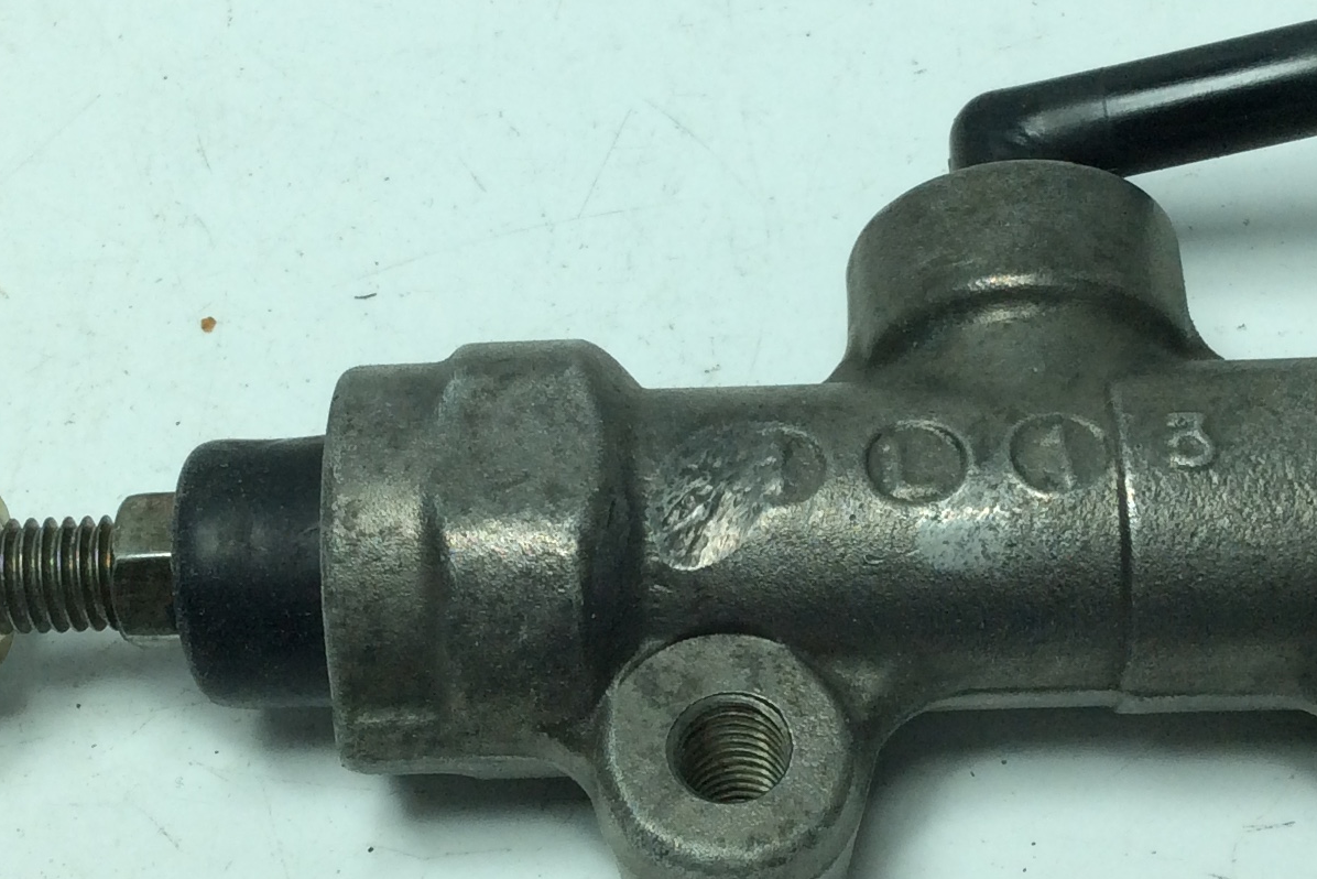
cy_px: 370
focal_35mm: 72
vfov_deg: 18.9
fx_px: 2634
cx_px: 642
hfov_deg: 28.1
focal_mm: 3.3
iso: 32
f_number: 2.4
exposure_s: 1/545
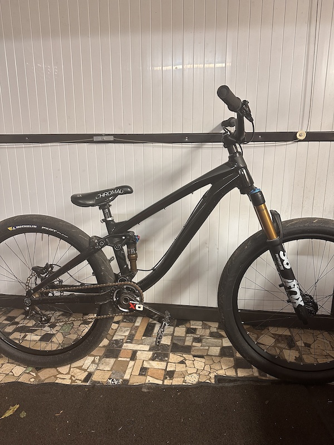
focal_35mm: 24
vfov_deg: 71.6
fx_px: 309
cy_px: 222
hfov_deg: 56.8
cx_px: 167
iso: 250
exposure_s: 1/50
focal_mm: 6.86
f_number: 1.78
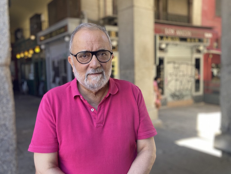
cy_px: 88
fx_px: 194
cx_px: 112
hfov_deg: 61.6
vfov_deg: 48.2
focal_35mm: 29
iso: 50
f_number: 1.8
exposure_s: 1/121
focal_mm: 3.99
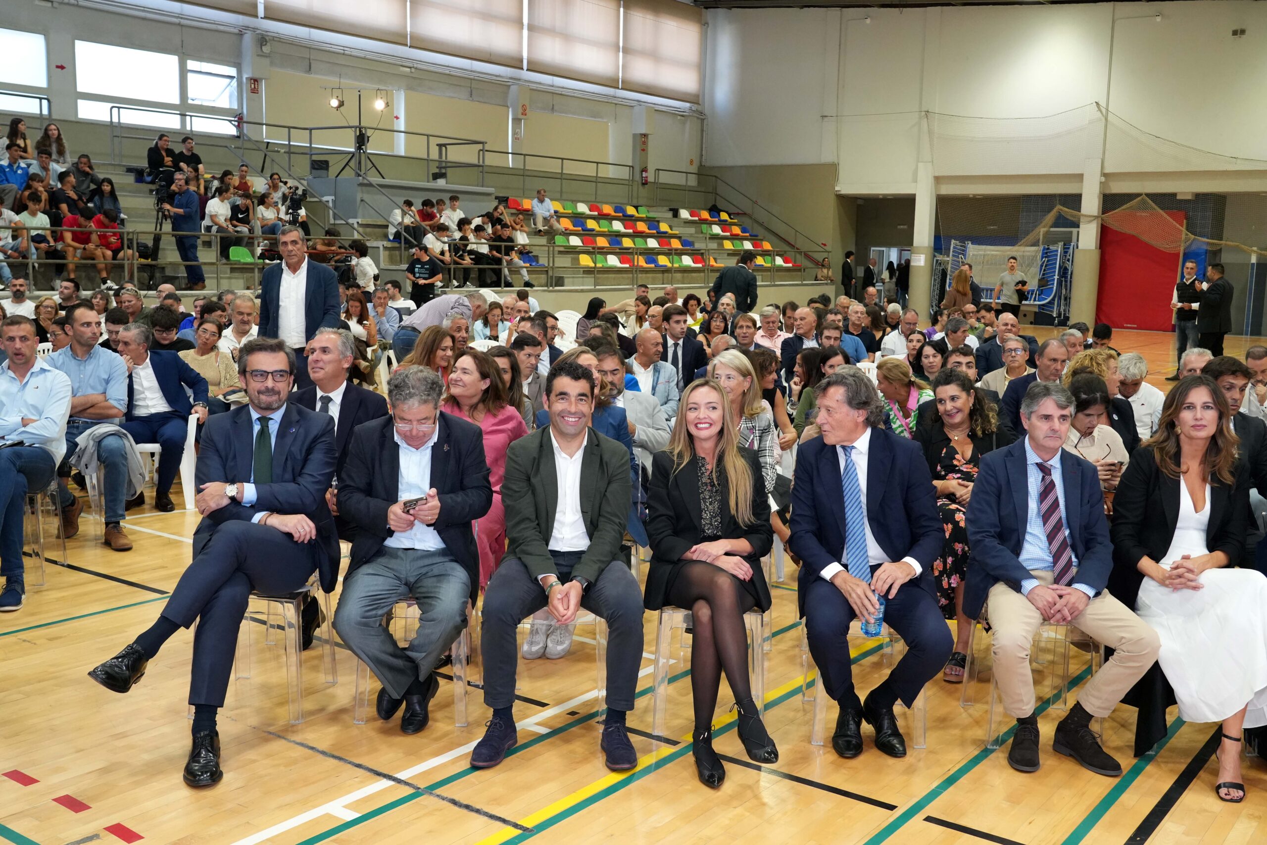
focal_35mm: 35
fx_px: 1232
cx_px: 634
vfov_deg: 37.9
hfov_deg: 54.4
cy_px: 422
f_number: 6.3
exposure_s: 1/160
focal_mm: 35
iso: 4000
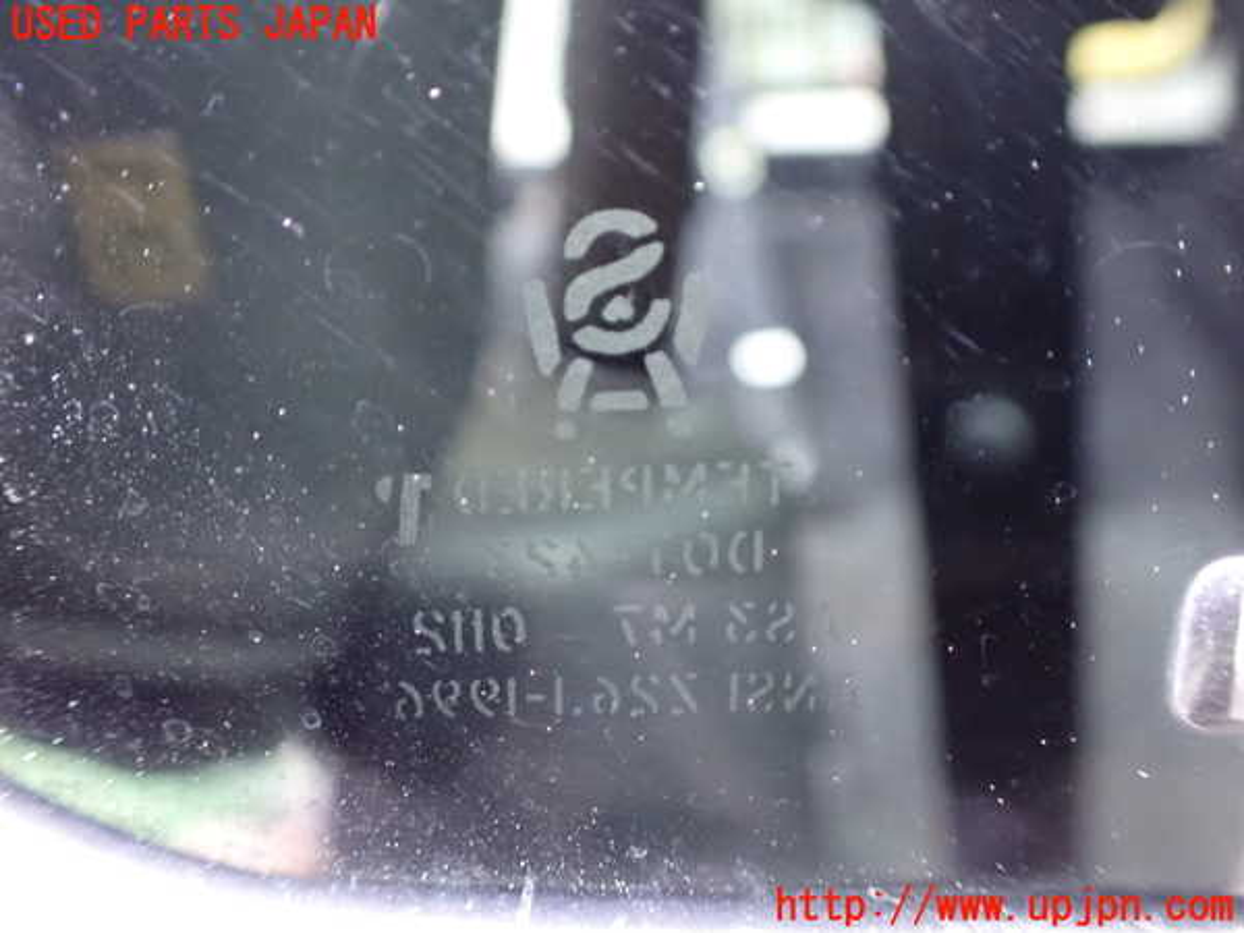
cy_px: 466
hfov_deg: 60.0
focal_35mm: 30
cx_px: 622
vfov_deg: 46.8
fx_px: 1078
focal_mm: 5.4
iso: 1600
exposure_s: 1/30
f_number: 2.3
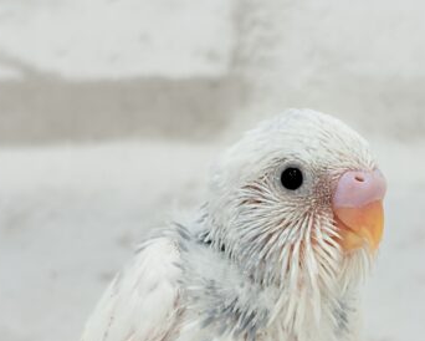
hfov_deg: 20.1
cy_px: 229
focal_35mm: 95
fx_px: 1196
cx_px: 260
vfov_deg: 16.2
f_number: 1.6
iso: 64
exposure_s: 1/100
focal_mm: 5.96
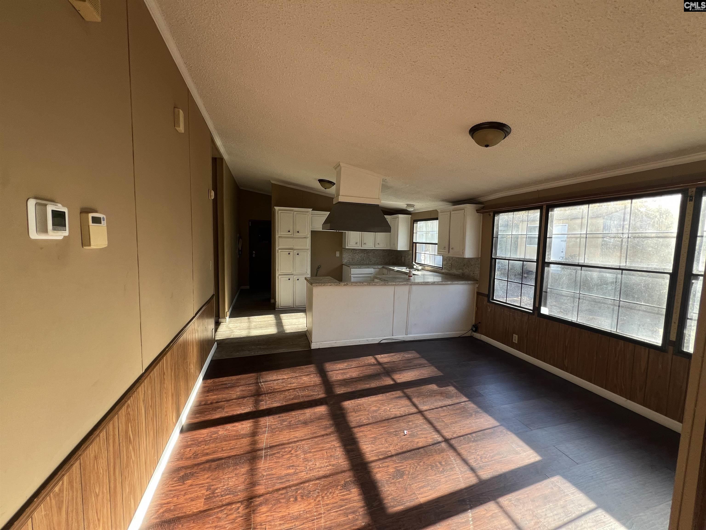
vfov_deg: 89.9
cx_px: 353
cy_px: 265
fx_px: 265
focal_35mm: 13
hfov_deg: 106.2
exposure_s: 1/99
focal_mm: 1.57
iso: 64
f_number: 1.8
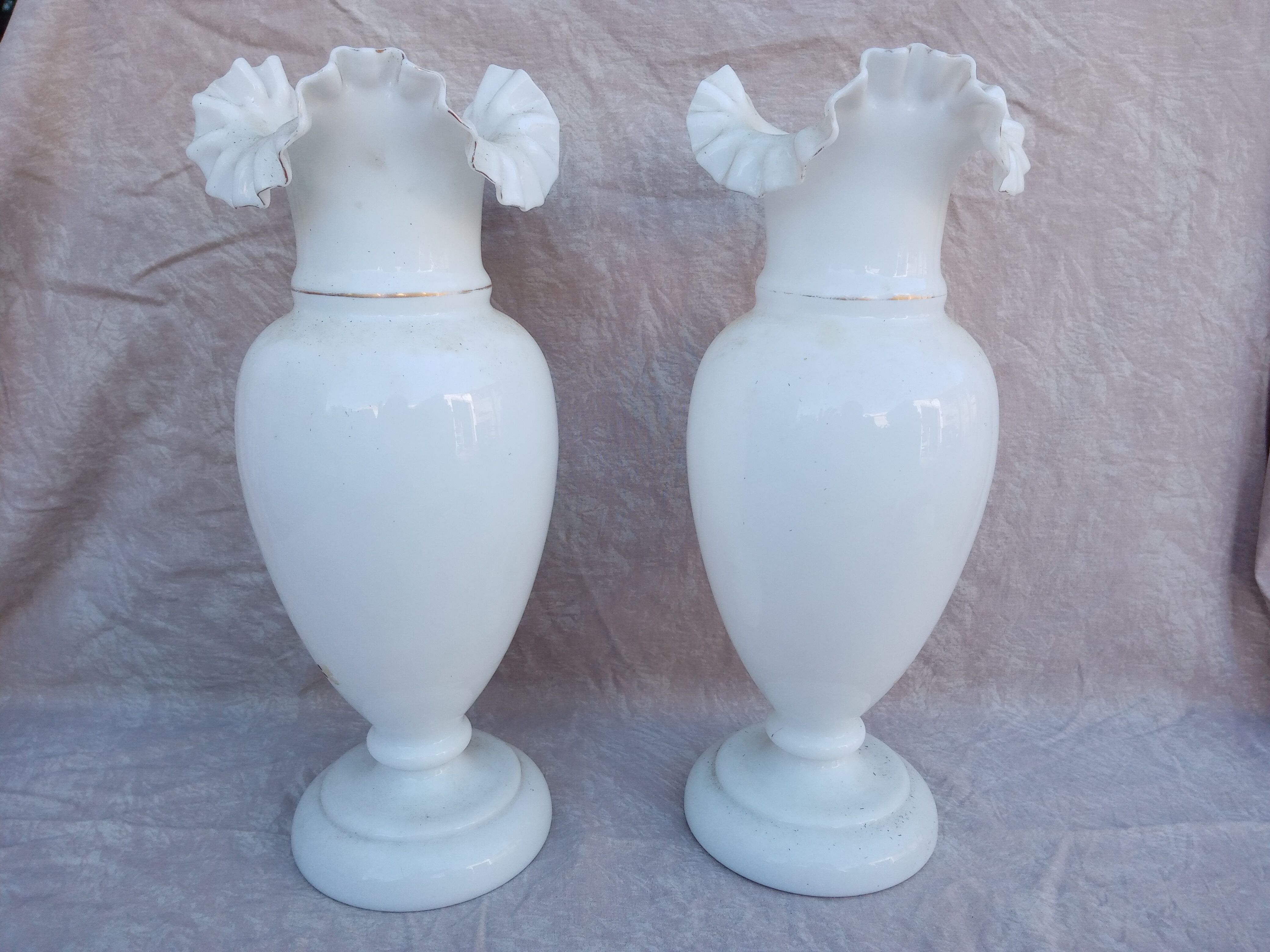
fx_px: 954
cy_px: 476
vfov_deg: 53.1
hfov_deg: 67.3
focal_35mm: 26
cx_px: 635
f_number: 1.8
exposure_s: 1/175
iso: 114
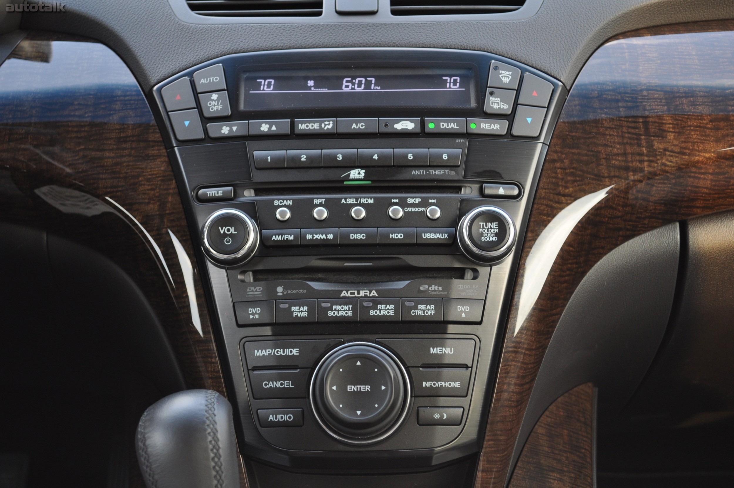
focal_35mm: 52
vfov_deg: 25.7
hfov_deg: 37.9
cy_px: 244
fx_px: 1069
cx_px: 367
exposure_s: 1/80
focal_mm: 35
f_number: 5
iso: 400
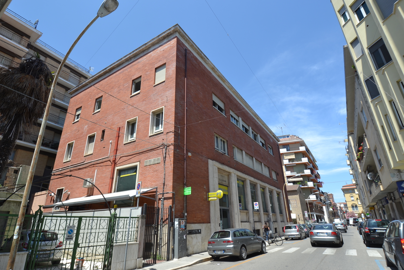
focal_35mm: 18
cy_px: 135
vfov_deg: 67.4
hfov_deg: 90.0
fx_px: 202
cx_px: 202
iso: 100
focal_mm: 12
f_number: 7.1
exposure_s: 1/200
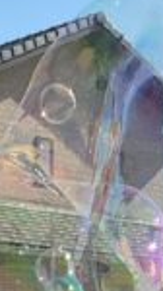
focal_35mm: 162
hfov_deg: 7.4
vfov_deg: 12.1
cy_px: 541
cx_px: -33
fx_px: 1249
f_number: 1.8
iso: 25
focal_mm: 3
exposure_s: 1/2427
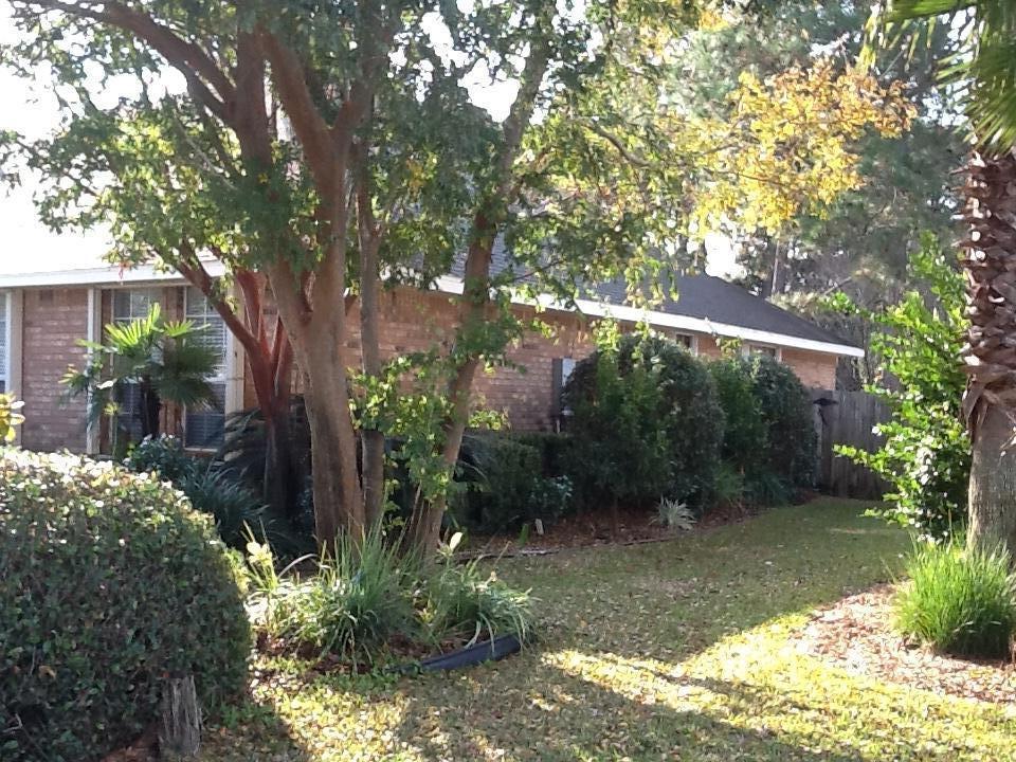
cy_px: 381
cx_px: 508
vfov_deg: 32.9
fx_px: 1291
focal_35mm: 44
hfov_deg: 42.9
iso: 40
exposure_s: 1/163
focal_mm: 2.03
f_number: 2.4
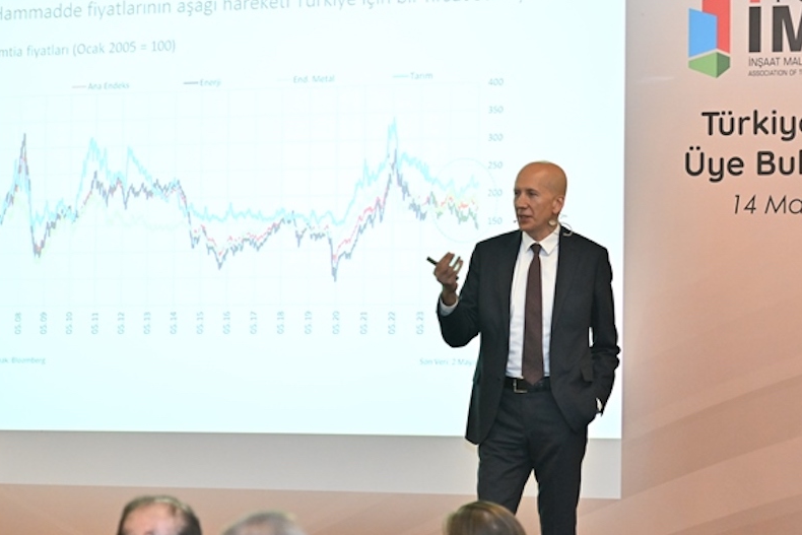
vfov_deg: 11.1
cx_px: 277
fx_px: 2763
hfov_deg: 16.5
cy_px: 343
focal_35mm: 124
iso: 2000
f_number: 2.8
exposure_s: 1/160
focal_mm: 70
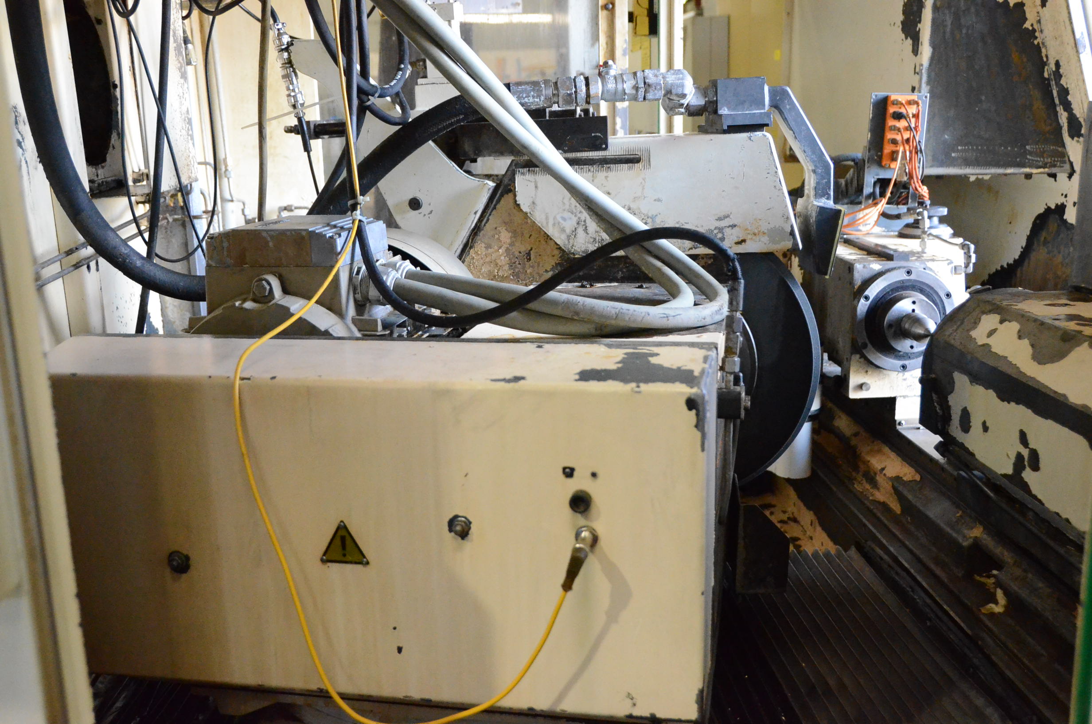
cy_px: 362
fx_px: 1090
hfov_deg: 53.2
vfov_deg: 36.7
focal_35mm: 36
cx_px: 546
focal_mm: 24
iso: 6400
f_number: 3.8
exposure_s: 1/320
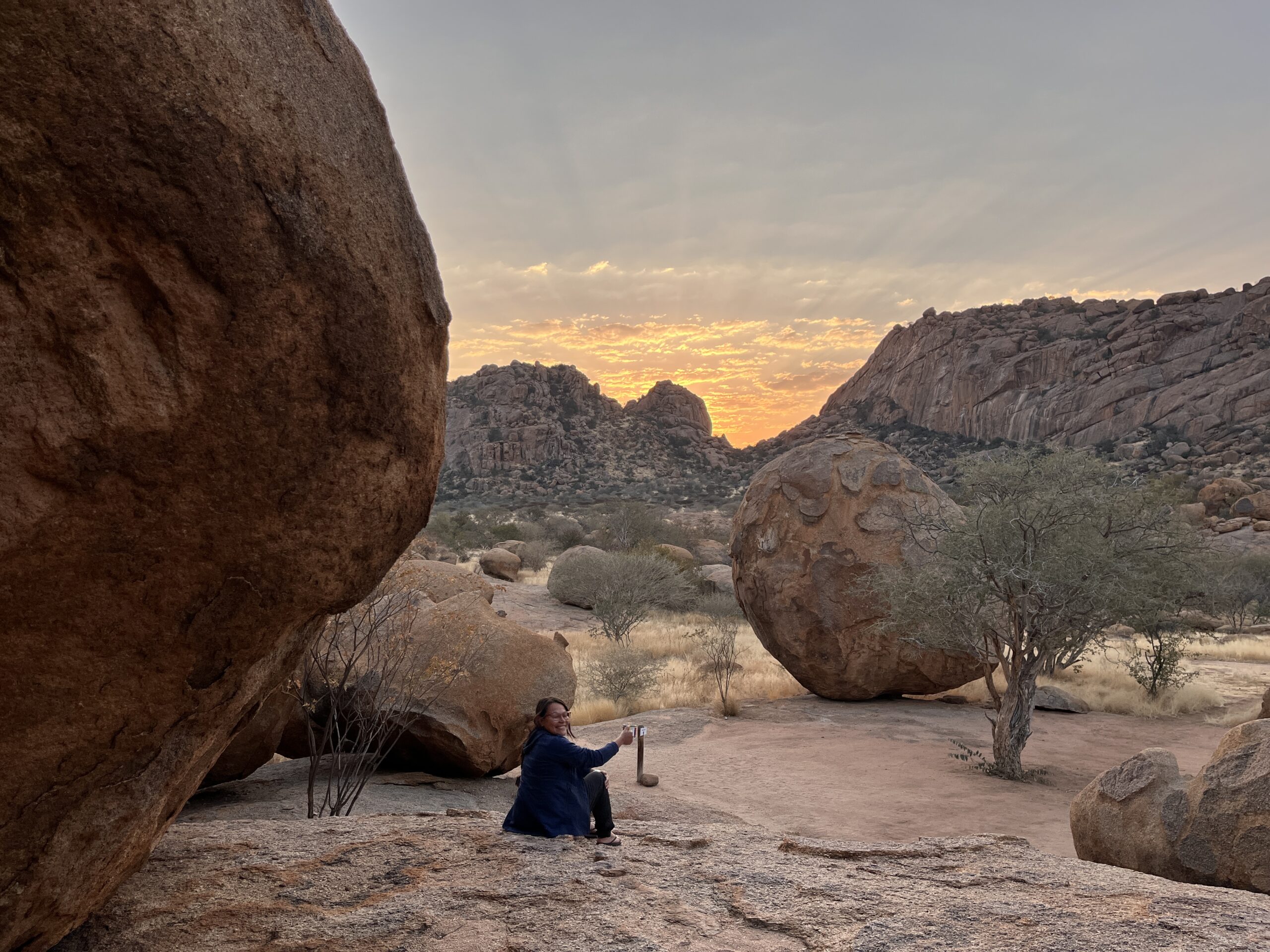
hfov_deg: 67.3
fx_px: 954
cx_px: 635
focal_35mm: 26
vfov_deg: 53.1
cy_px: 476
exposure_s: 1/871
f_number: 1.6
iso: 50
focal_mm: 5.1
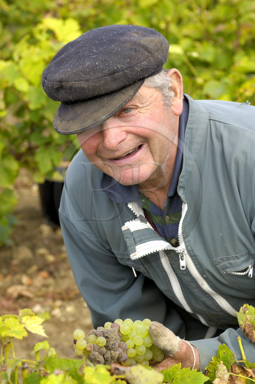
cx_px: 128
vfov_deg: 19.5
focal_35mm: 105
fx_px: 1119
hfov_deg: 13.0
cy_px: 192
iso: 100
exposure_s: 1/160
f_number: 5
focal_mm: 70
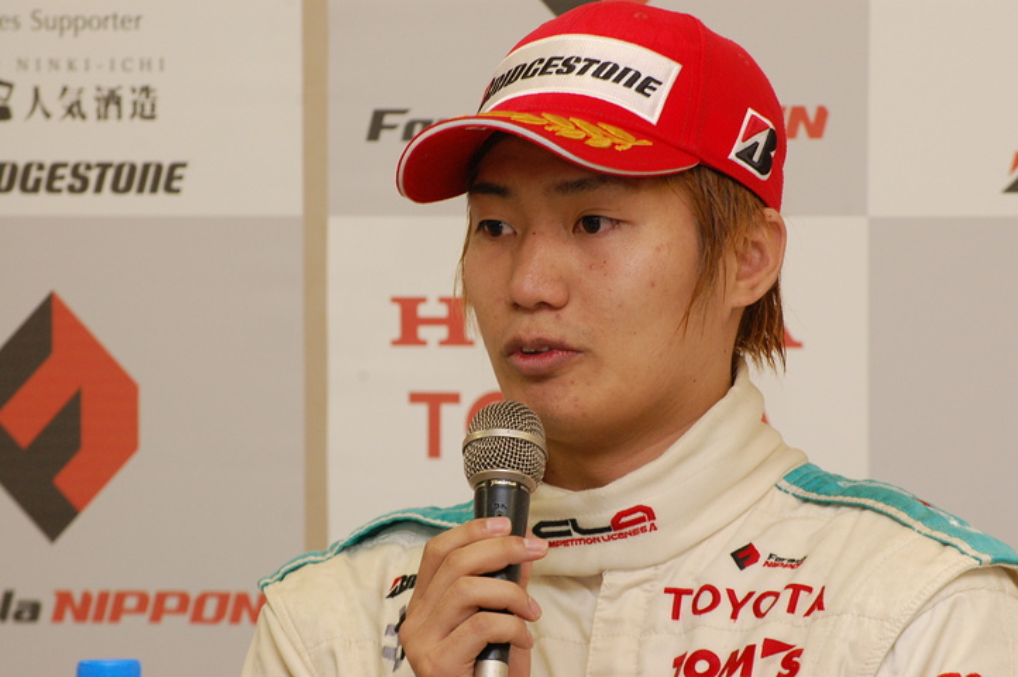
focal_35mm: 225
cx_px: 509
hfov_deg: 9.2
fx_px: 6357
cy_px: 338
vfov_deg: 6.1
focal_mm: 150
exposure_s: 1/60
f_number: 8
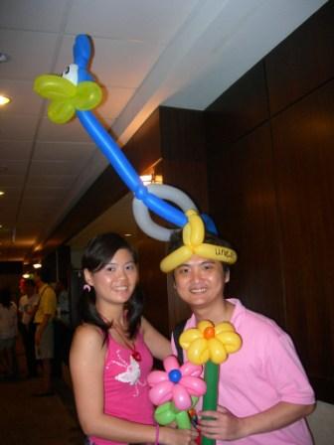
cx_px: 167
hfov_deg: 37.7
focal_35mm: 38
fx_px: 489
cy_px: 222
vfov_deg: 49.0
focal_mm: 7.8
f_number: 2.8
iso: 200
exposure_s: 1/60.1
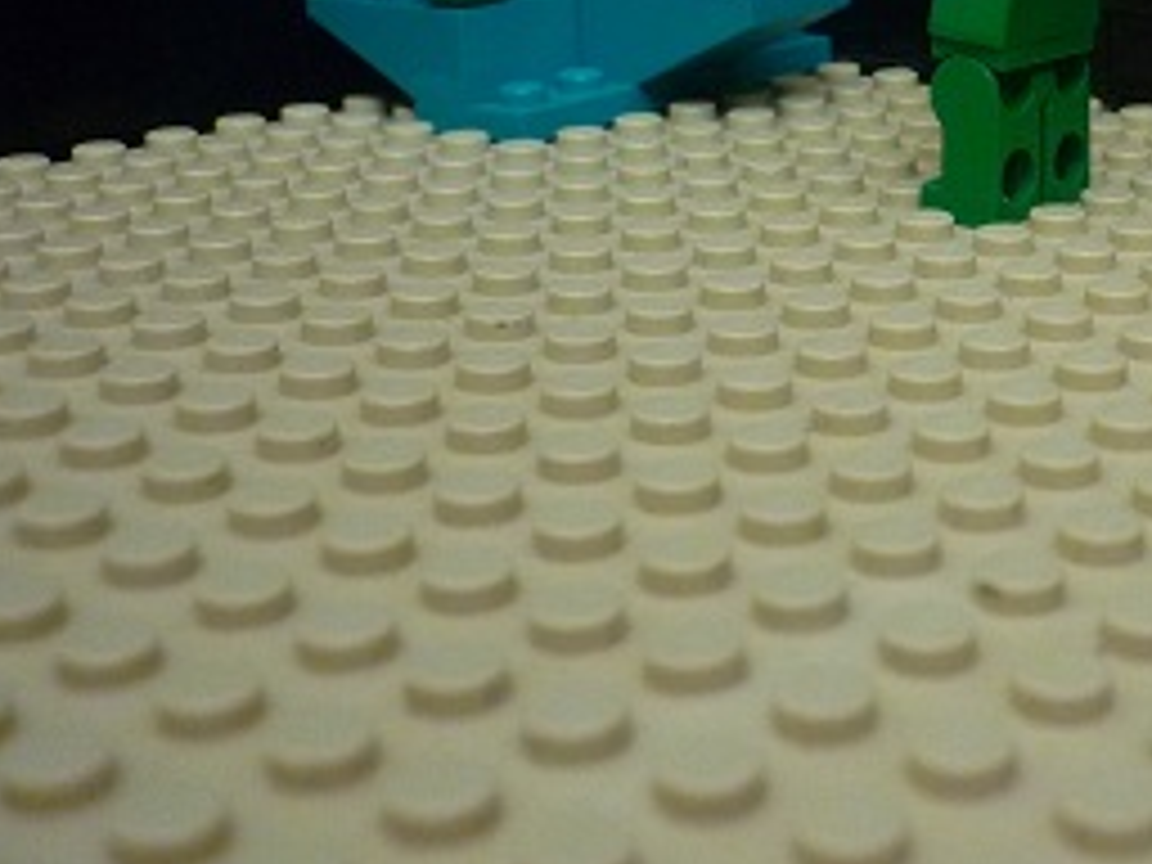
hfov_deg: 28.3
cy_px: 45
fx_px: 2196
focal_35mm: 66
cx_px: 1035
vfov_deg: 21.6
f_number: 2.8
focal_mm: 5.5
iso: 400
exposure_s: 1/8
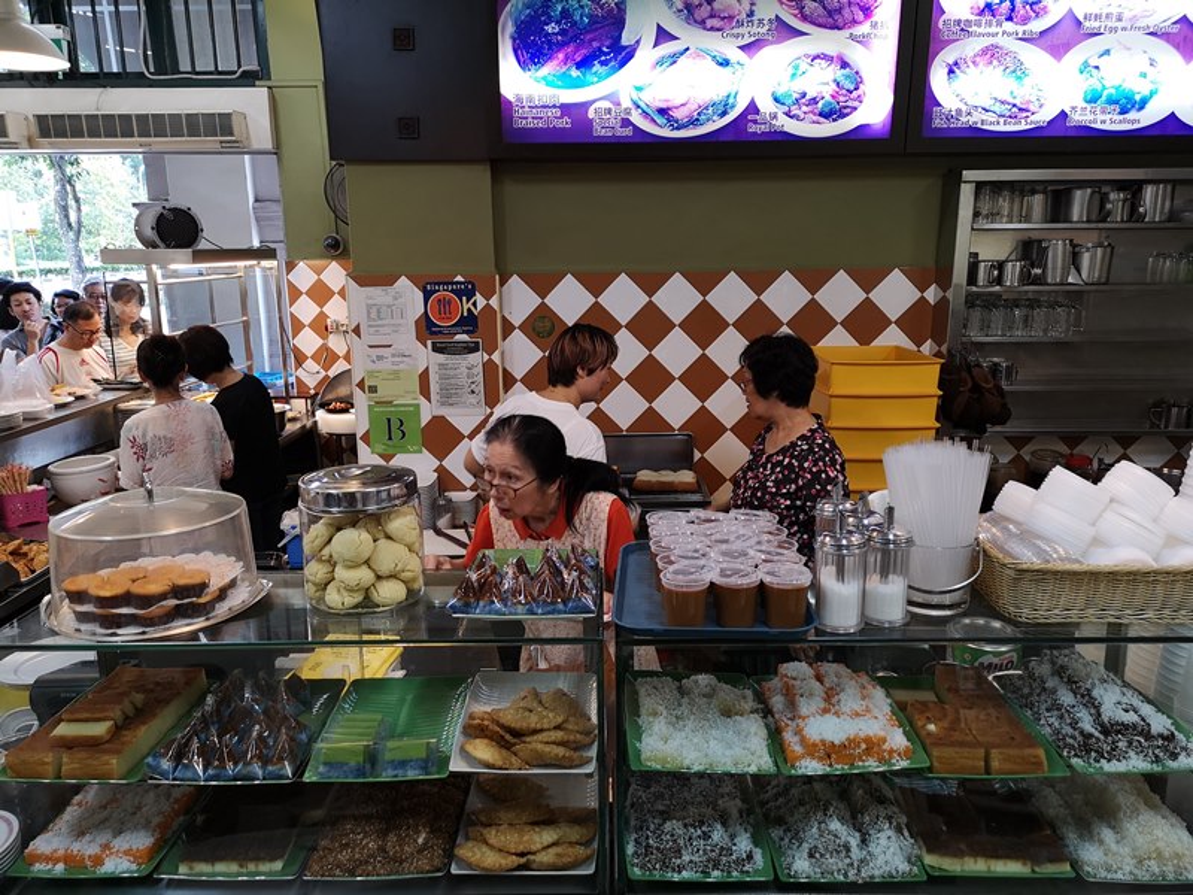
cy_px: 448
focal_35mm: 27
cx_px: 596
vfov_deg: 51.4
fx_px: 931
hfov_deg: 65.3
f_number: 1.8
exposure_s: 1/50
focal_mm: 3.95
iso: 160
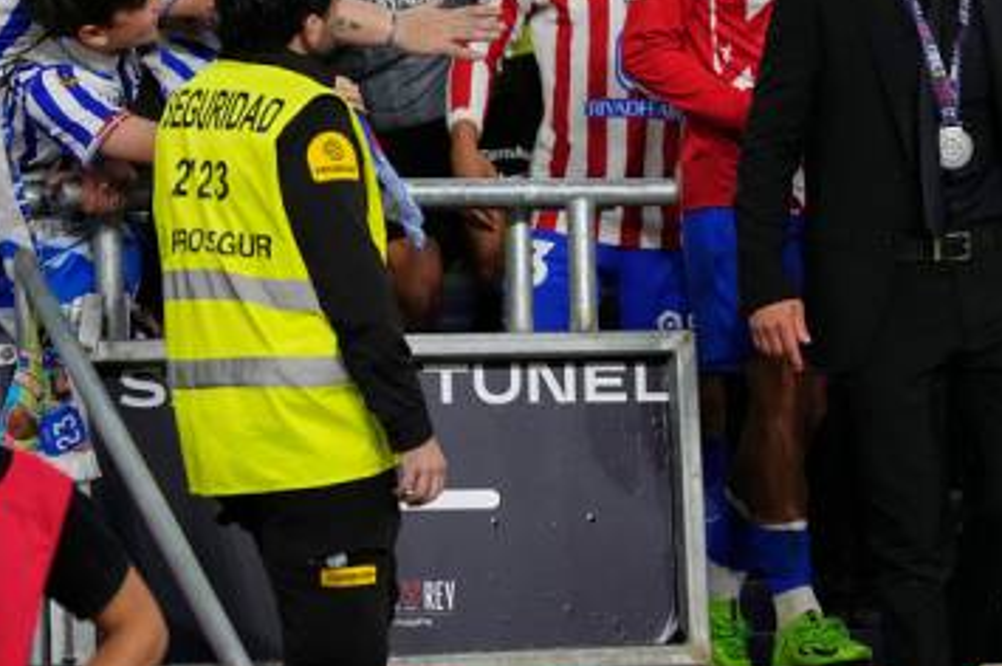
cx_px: 883
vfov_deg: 6.0
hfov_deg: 9.0
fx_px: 6340
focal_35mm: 228
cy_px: 213
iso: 3200
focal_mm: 119
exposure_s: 1/1600
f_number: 2.8
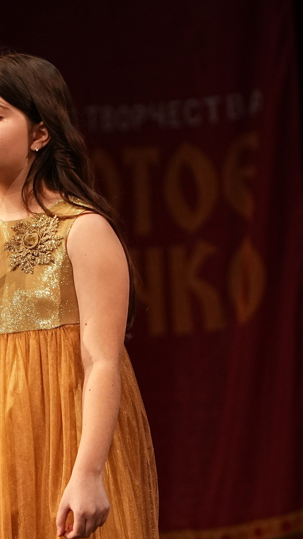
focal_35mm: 393
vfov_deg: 5.5
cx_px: -45
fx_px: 5611
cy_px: 255
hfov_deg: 3.1
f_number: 2.8
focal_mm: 155
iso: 1600
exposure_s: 1/400
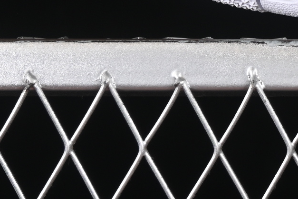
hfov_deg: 6.0
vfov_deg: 4.1
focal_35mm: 333
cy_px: -235
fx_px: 2756
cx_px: 628
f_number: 6.3
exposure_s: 1/60
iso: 160
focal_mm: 50
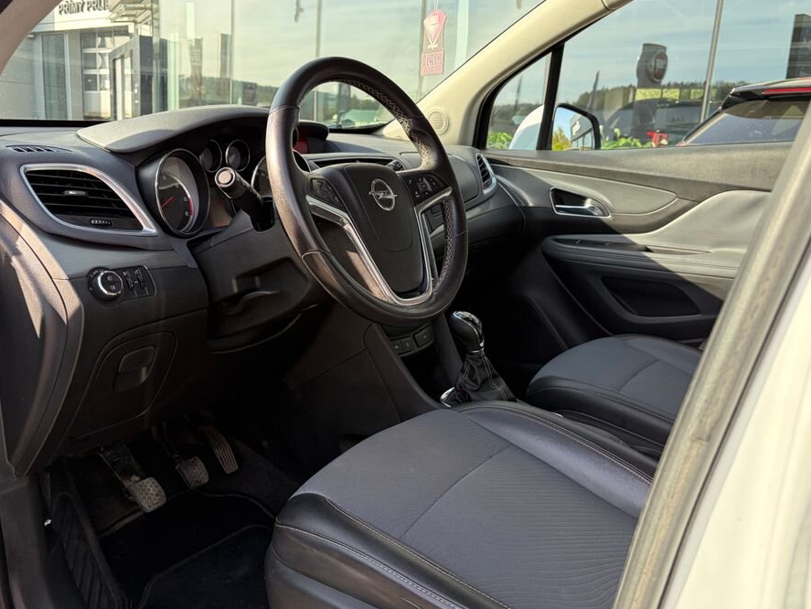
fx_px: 703
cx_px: 375
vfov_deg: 46.8
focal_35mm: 30
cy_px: 296
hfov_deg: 59.9
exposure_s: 1/365
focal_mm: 5.96
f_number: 1.6
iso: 64
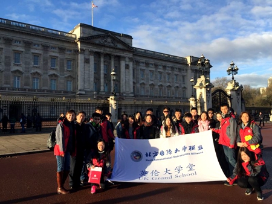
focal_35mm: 29
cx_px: 136
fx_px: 228
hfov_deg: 61.6
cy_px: 102
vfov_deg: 48.3
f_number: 2.2
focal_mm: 4.15
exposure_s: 1/1236
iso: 32
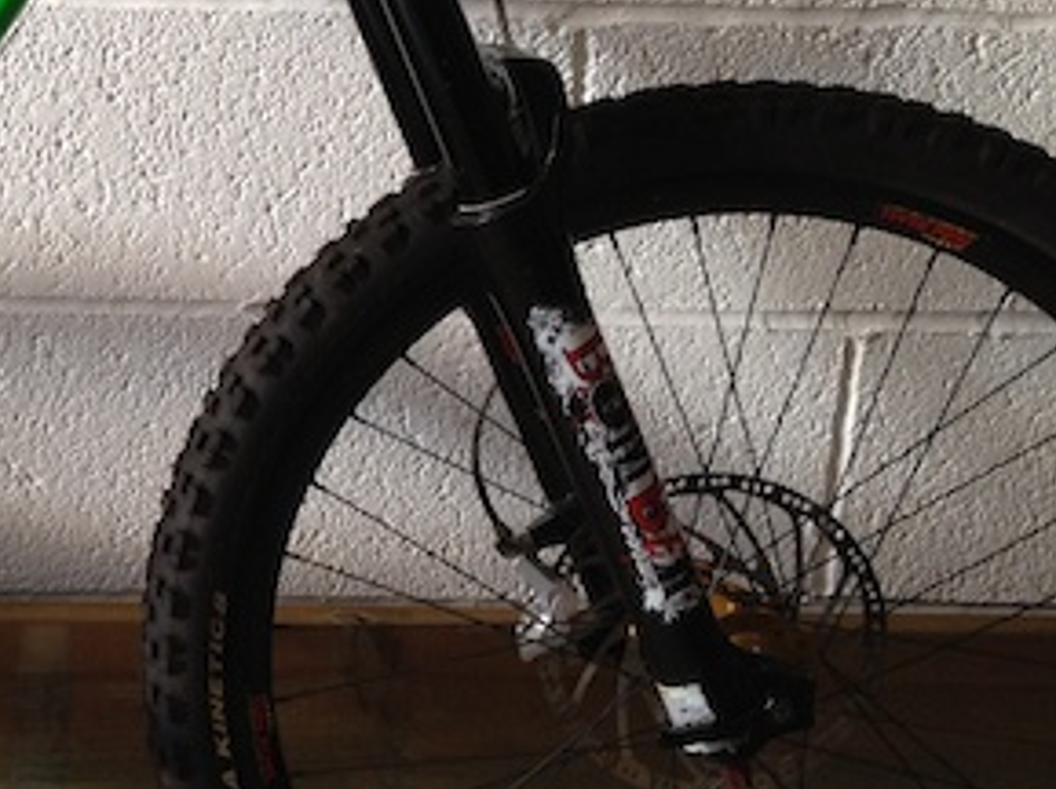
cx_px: -281
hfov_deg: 18.9
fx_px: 2955
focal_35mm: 97
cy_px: 183
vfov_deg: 15.1
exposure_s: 1/60
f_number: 2.4
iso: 80
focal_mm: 4.28
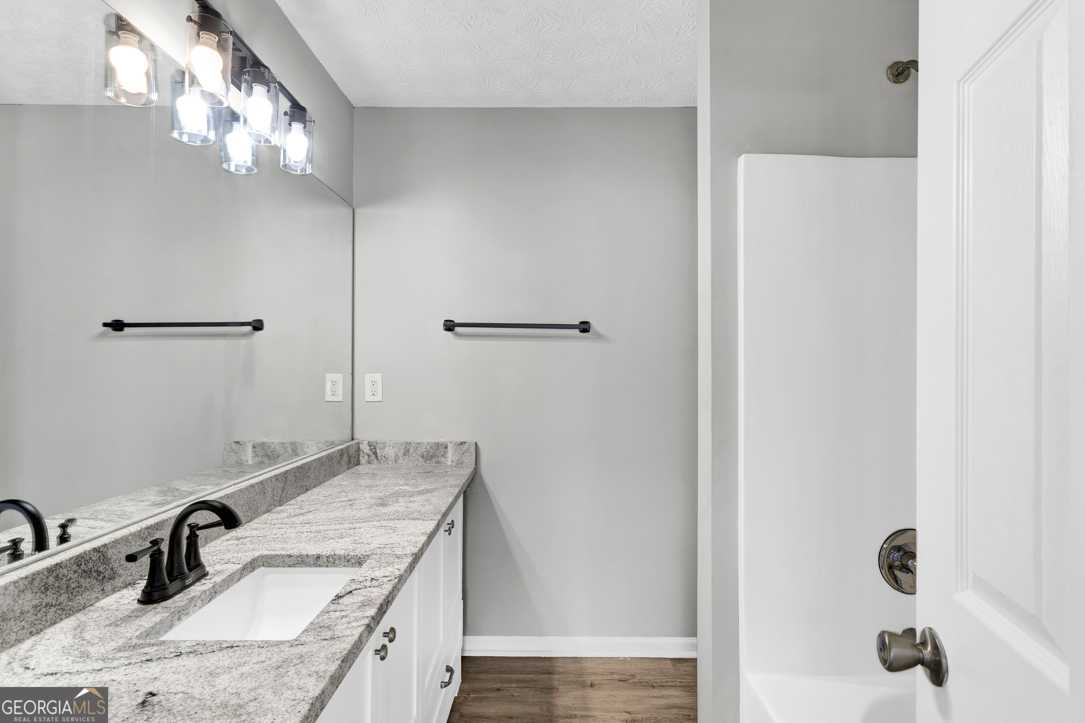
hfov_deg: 93.3
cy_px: 362
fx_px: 512
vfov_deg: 70.4
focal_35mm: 17
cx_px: 542
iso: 320
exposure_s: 1/3
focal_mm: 17
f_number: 8
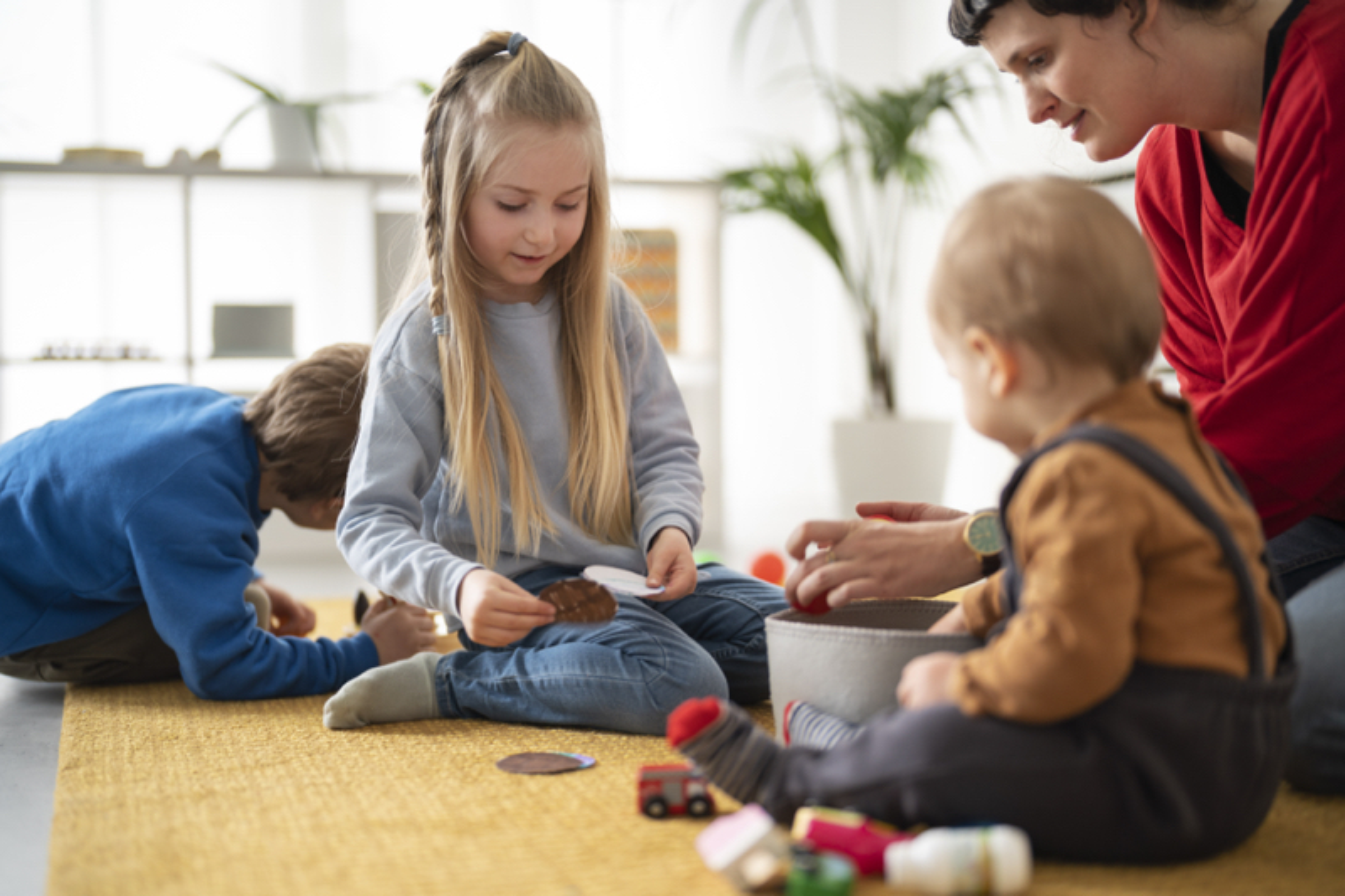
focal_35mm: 50
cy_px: 448
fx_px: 1868
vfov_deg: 27.0
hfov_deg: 39.6
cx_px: 672
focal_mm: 50
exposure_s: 1/125
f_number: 1.2
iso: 160
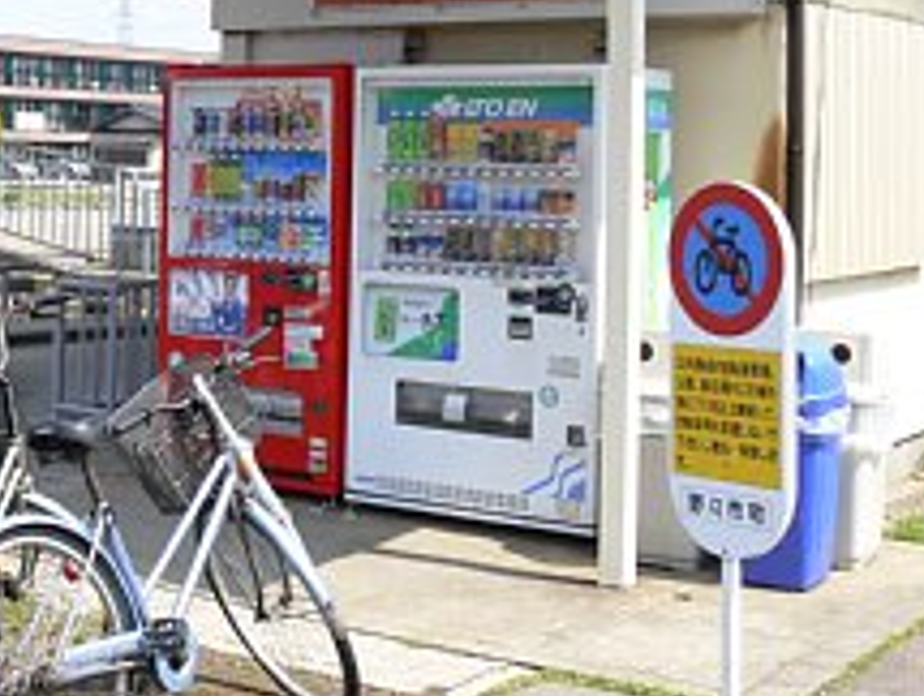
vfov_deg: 22.1
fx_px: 1738
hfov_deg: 29.2
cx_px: 202
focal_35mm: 65
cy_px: 69
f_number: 5.6
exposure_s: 1/160
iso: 80
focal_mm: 7.4
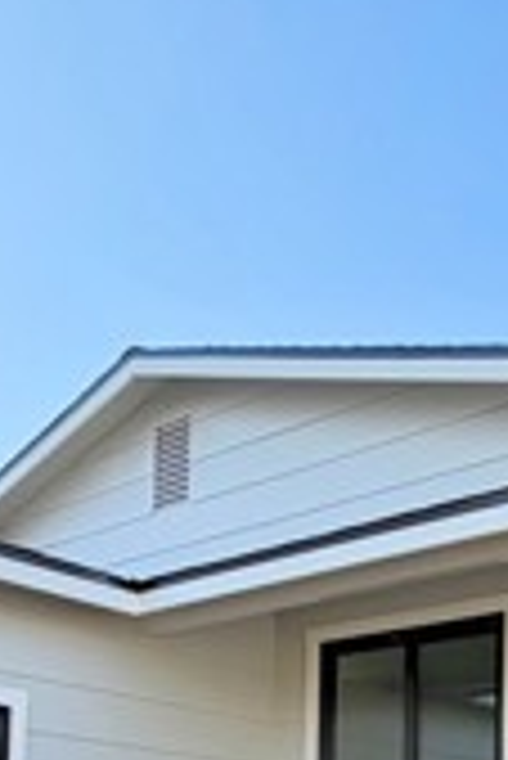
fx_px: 1162
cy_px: 832
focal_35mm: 55
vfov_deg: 32.1
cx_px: 103
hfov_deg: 24.3
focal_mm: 2.22
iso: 50
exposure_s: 1/502
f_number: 2.2
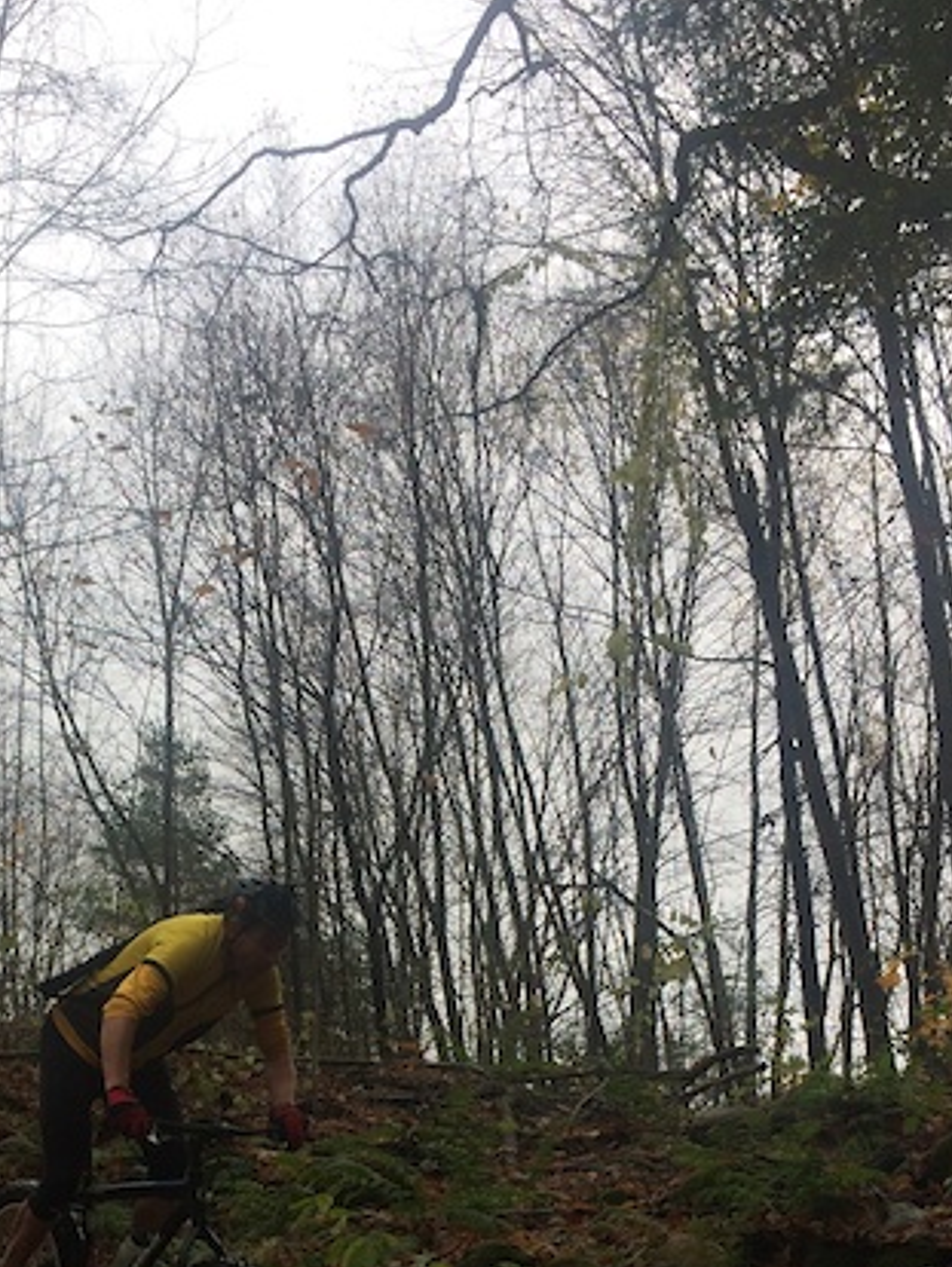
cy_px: 1166
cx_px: 208
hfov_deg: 25.7
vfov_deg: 32.4
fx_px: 2051
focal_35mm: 56
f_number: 2.2
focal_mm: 4.15
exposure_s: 1/720
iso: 32
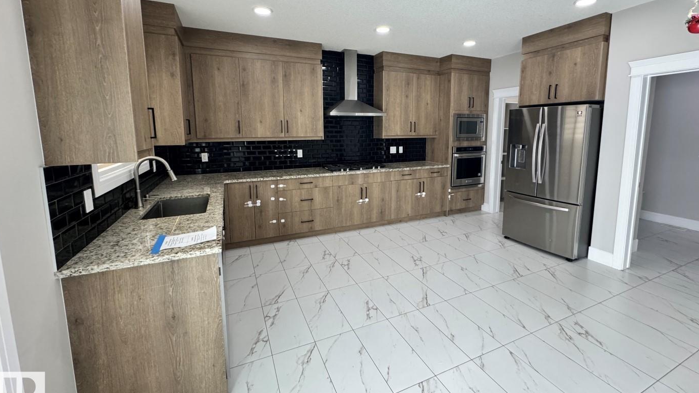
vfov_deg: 66.7
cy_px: 166
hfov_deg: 99.3
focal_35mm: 16
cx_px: 360
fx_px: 297
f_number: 2.2
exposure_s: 1/120
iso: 320
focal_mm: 2.22
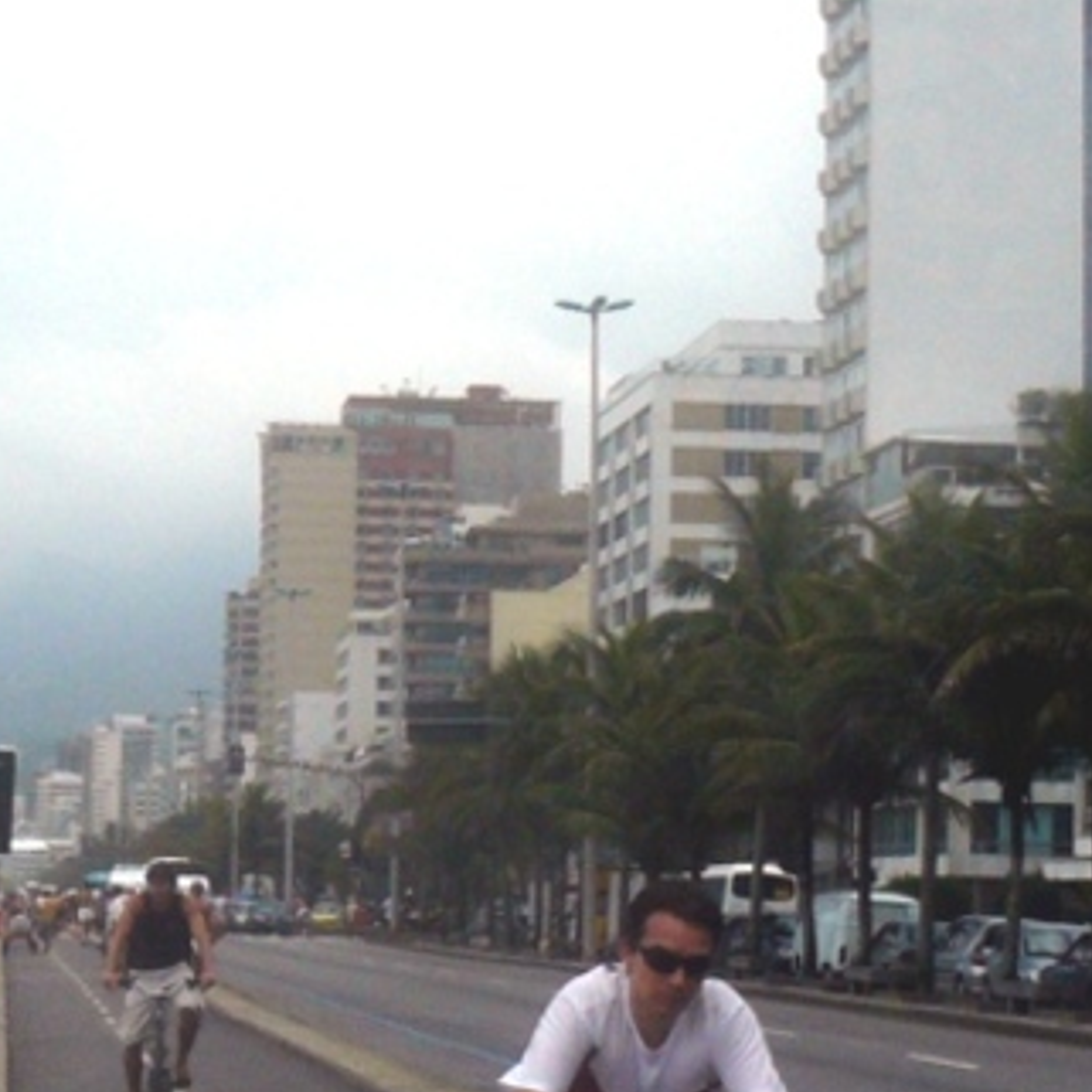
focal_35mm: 107
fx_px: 3819
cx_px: -219
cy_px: 748
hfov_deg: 15.7
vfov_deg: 16.2
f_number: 8
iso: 100
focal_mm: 6
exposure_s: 1/640
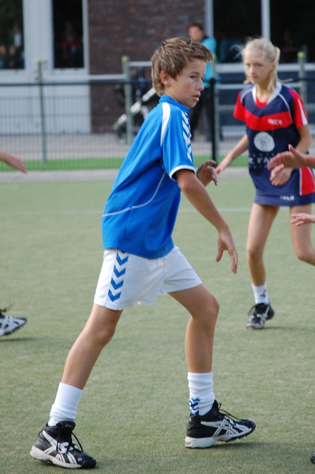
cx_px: 158
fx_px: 2171
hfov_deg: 8.3
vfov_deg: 12.5
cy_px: 237
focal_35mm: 165
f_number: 4.8
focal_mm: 110
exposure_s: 1/500
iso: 500
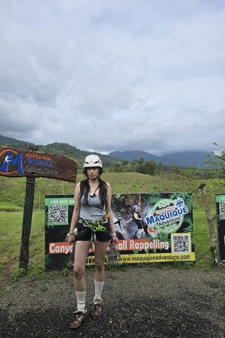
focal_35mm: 24
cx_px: 102
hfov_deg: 53.0
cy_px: 169
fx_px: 225
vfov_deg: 73.8
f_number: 1.7
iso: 12
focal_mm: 6.3
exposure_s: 1/559
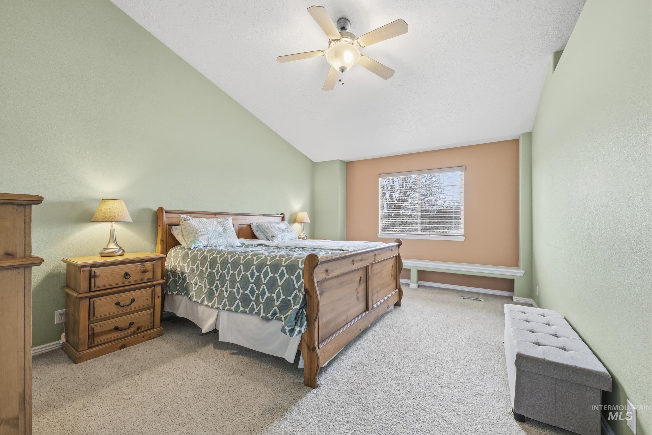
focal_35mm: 14
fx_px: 254
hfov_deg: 104.3
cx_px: 326
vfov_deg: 81.2
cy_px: 218
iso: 200
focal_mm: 14
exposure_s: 1/20
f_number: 11
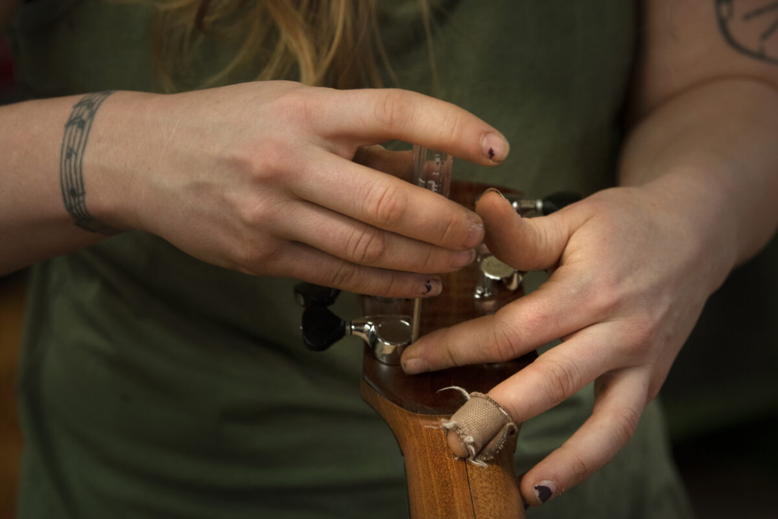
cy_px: 260
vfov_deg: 10.2
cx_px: 389
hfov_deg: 15.2
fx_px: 2918
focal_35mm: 135
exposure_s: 1/125
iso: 1250
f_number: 8
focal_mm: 135
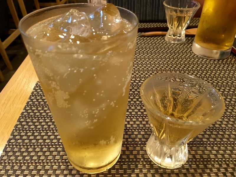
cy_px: 88
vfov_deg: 48.2
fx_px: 198
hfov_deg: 61.7
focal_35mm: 29
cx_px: 118
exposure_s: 1/20
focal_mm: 4.15
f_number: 2.2
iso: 200
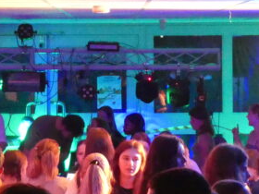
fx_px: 1347
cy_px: 6
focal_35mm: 180
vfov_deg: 8.2
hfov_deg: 11.0
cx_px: 130
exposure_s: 1/50
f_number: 2.8
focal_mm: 11.4
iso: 3200
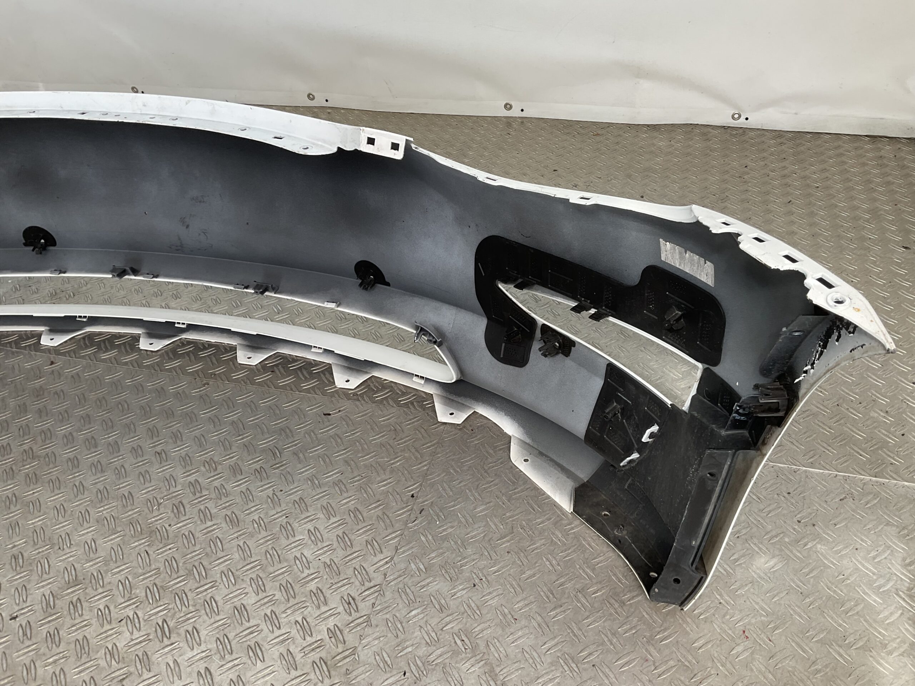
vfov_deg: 48.2
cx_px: 458
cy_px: 343
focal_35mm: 29
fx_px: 767
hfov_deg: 61.7
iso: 16
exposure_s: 1/171
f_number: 1.8
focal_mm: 3
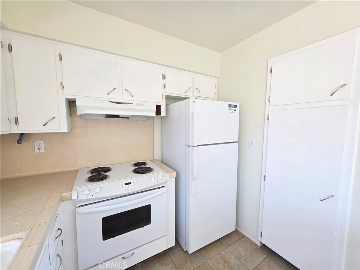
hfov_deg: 106.2
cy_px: 135
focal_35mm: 13
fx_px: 135
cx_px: 180
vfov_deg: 89.9
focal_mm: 2.2
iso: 250
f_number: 1.9
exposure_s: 1/60
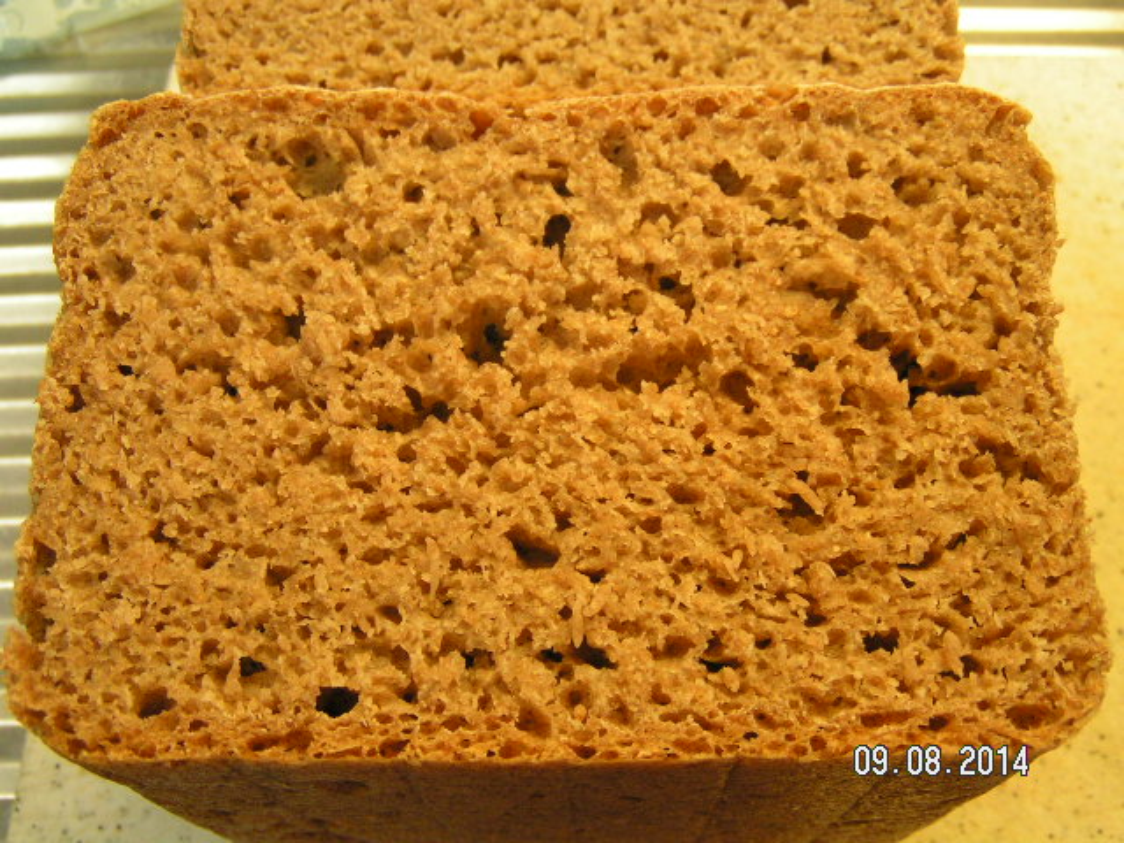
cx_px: 562
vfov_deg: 37.7
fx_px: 1234
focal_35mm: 38
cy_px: 422
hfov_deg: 49.0
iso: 200
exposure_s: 1/25
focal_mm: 5.8
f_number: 2.8
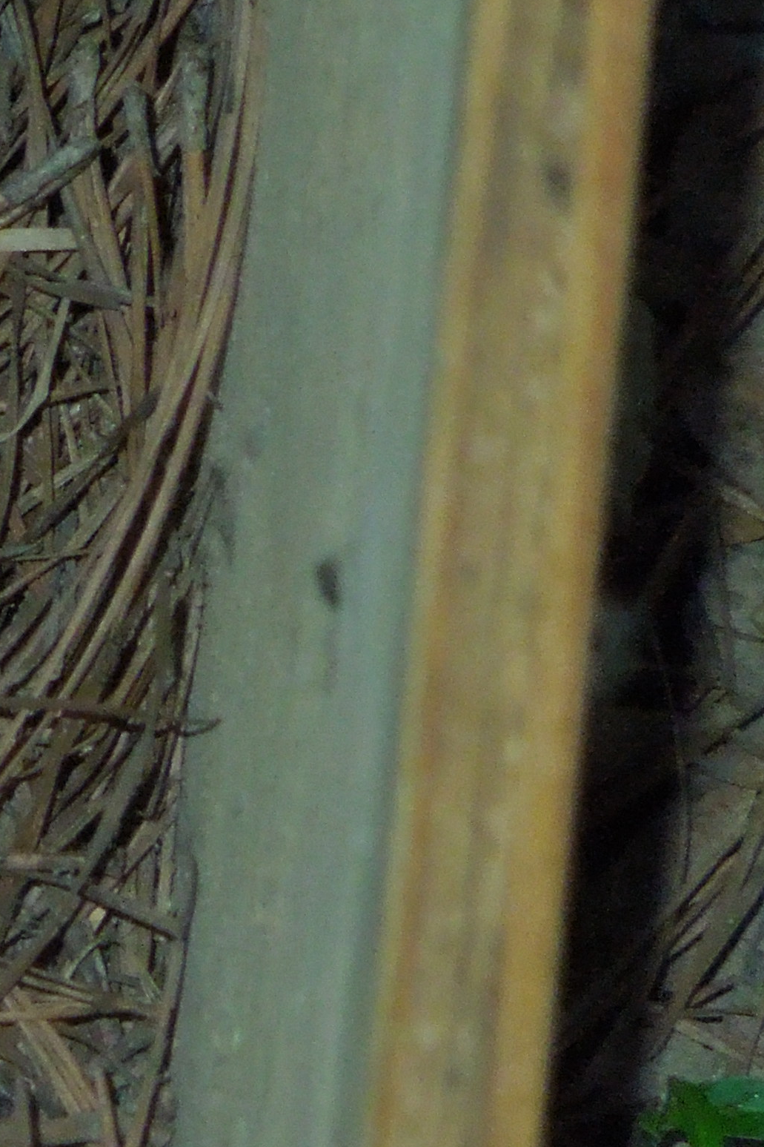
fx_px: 30182
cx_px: -840
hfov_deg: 1.4
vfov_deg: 2.2
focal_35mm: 948
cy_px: 490
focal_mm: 55.1
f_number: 5.5
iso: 800
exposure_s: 1/60
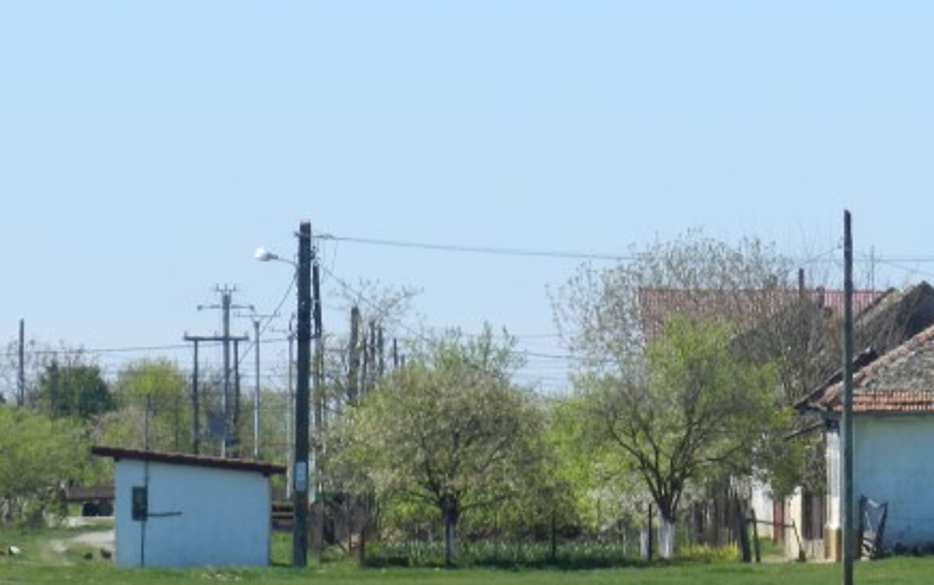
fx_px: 10645
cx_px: 767
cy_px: 424
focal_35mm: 418
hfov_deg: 5.0
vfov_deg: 3.1
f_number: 5.6
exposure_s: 1/640
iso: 160
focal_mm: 38.2
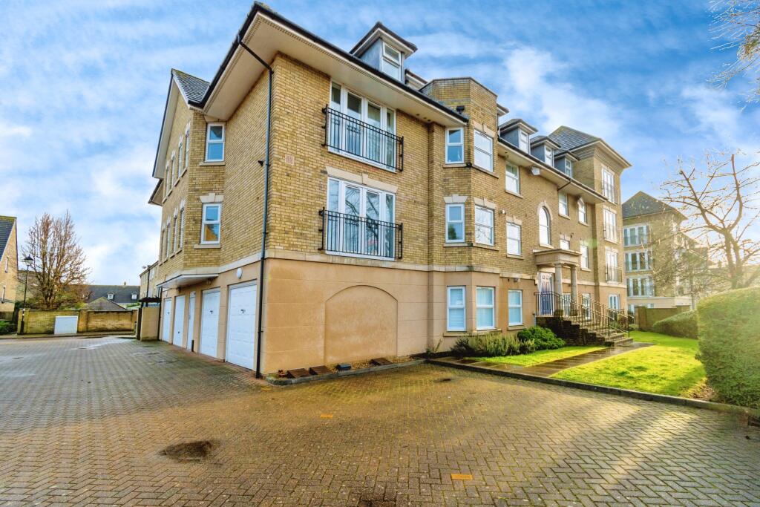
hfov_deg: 100.4
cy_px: 254
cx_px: 380
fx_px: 317
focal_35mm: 15
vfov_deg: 77.3
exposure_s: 1/500
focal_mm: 10
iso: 250
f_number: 7.1
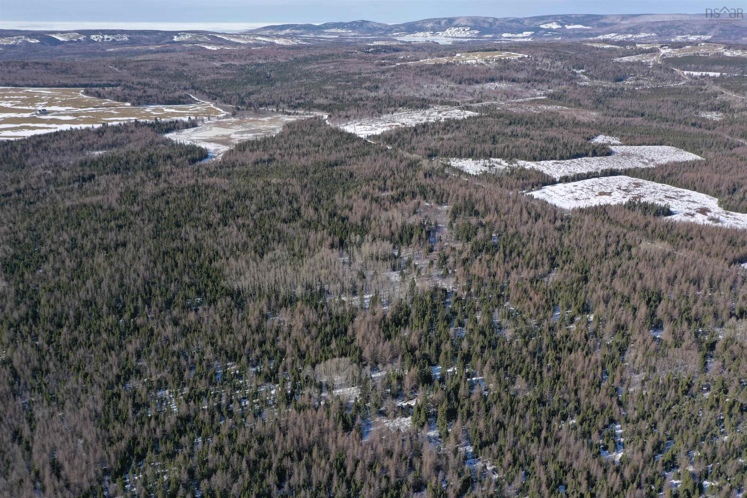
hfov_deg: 65.5
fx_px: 581
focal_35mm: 28
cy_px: 249
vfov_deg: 46.4
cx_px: 374
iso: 100
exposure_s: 1/50
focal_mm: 10.26
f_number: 5.6
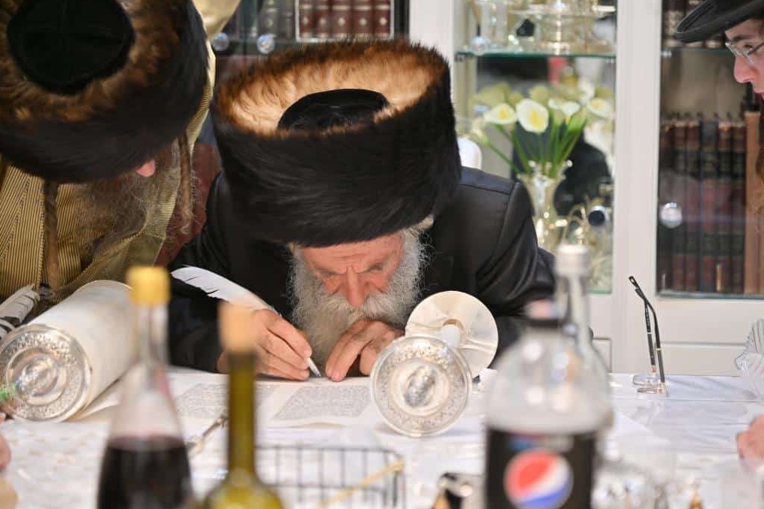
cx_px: 382
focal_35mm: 121
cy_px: 254
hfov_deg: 16.9
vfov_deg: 11.3
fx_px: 2567
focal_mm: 120
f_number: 4
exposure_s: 1/200
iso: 500
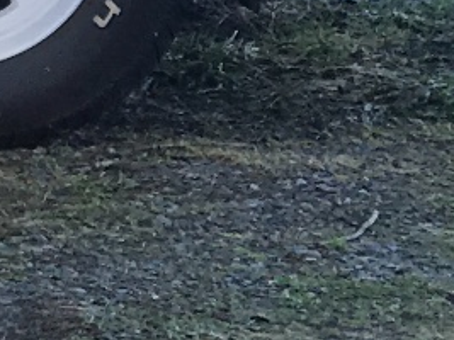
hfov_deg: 4.3
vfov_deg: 3.3
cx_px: -1068
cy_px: -610
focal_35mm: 438
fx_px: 5742
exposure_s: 1/132
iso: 20
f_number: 2.8
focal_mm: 6.6
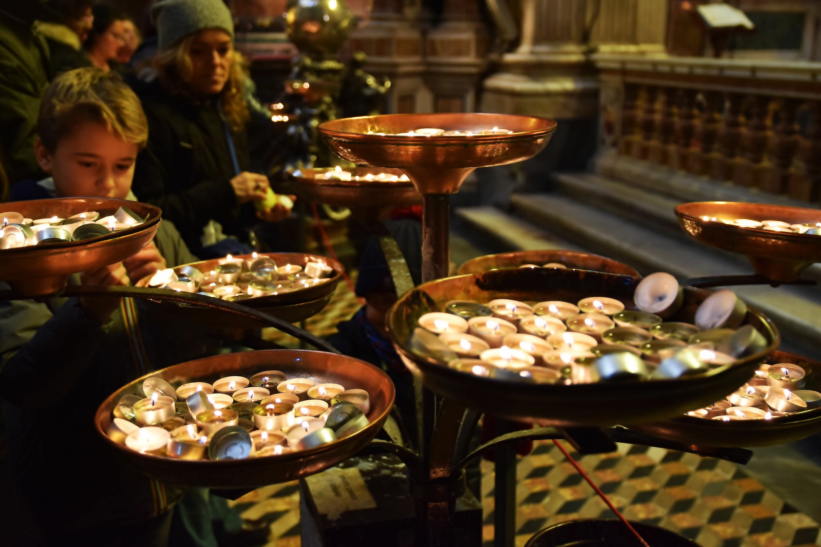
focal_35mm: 42
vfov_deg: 31.9
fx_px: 958
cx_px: 410
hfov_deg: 46.4
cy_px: 274
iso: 900
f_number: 3.2
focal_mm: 28
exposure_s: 1/60
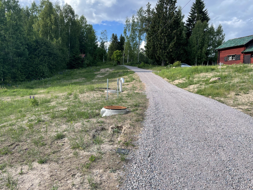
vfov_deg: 51.4
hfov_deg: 65.3
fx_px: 197
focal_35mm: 27
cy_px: 97
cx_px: 129
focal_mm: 4.2
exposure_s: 1/812
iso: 32
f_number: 1.6
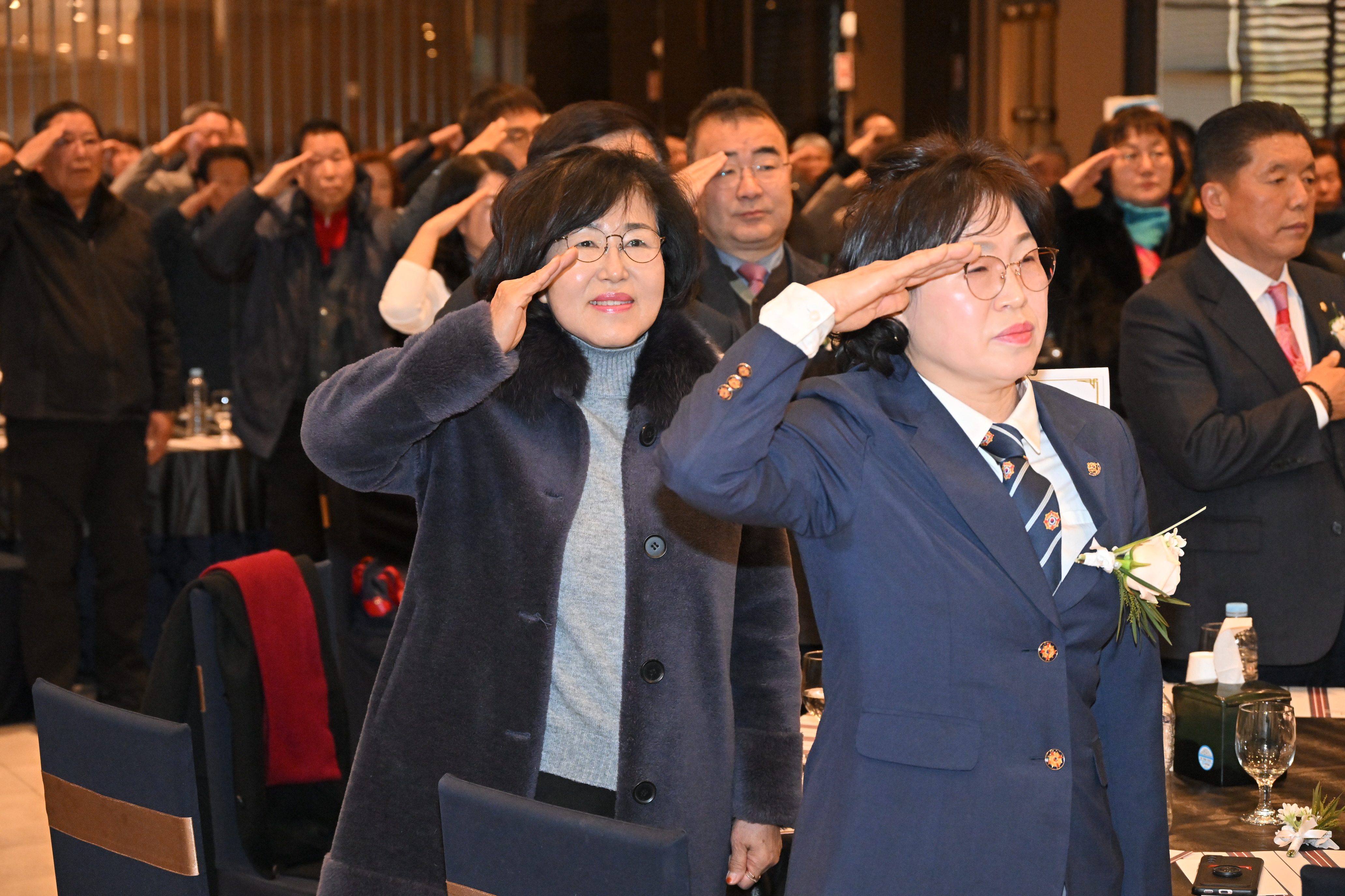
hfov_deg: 26.3
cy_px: 448
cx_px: 672
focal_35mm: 77
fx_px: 2877
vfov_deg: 17.7
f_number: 6.3
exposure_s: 1/250
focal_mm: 77
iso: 5000
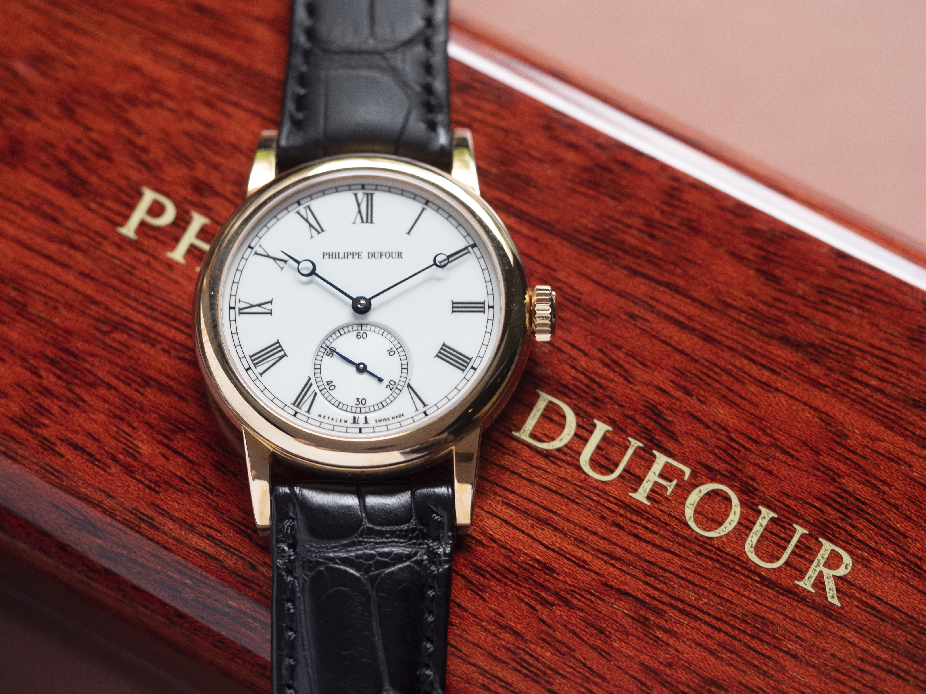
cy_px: 347
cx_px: 463
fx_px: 3210
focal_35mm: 120
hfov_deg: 16.4
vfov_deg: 12.3
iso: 320
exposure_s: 1/125
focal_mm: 60
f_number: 3.2
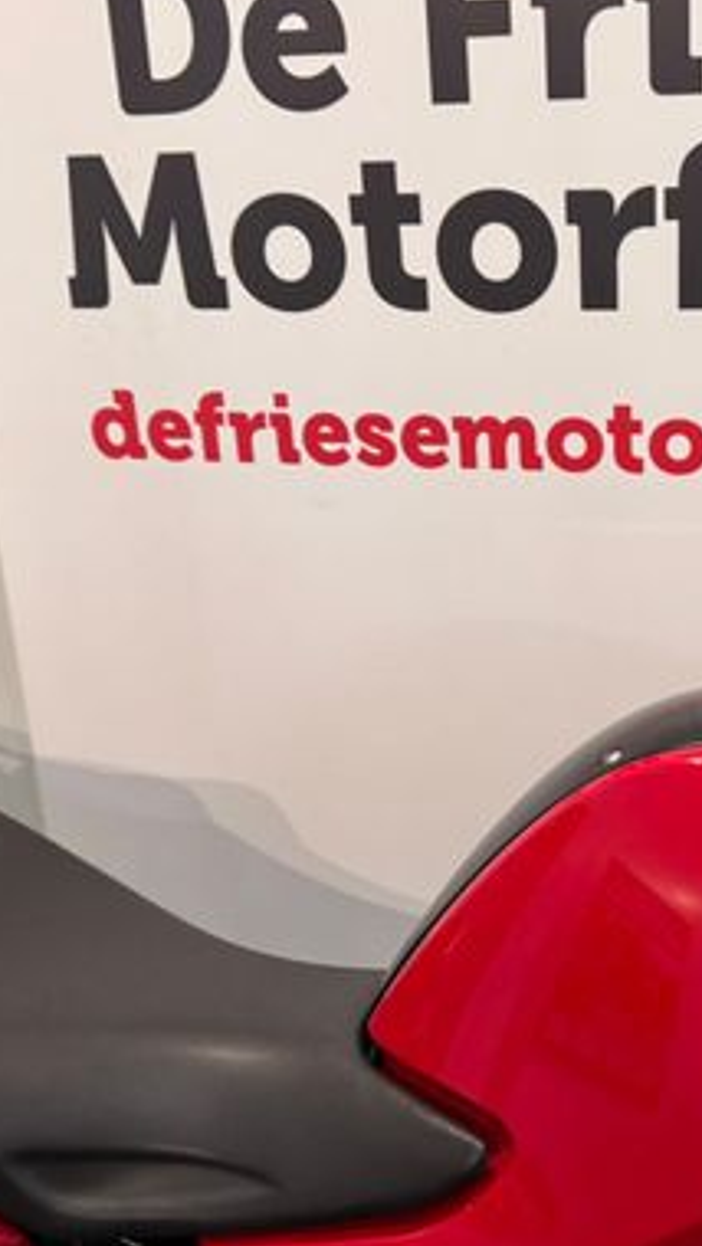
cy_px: 698
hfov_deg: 26.7
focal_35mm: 44
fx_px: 1455
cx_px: 554
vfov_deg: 46.3
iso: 250
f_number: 1.78
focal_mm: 6.76
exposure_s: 1/50
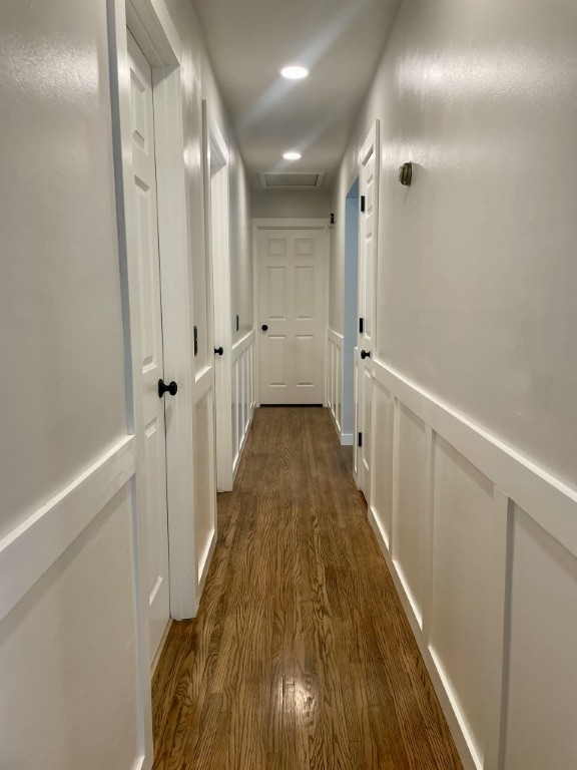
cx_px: 288
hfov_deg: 53.1
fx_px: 578
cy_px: 385
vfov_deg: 67.3
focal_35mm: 26
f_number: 1.6
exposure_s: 1/120
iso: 125
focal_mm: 4.2
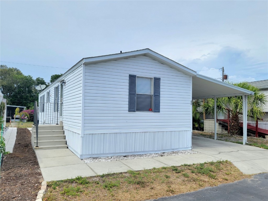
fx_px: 201
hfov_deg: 67.3
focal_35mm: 26
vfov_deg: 53.1
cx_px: 134
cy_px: 100
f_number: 1.8
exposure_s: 1/1667
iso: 40
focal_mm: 5.4
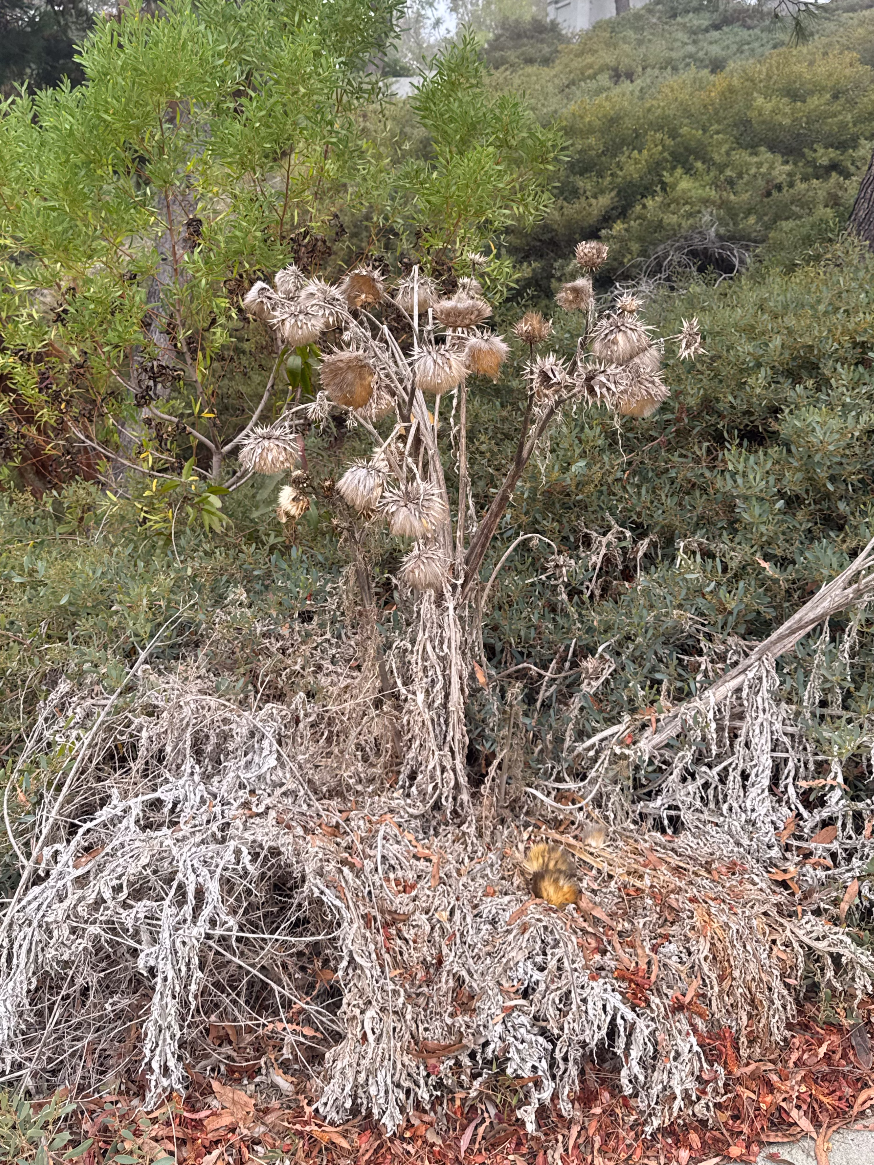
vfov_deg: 71.6
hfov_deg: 56.8
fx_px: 808
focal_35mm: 24
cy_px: 582
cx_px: 437
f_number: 1.78
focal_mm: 6.76
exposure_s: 1/314
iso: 80
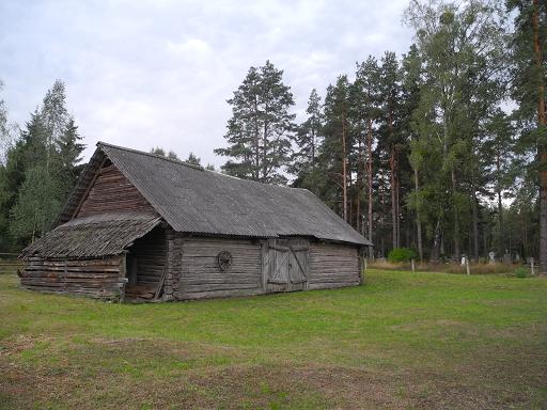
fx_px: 506
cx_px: 274
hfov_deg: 56.8
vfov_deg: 44.2
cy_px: 205
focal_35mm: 32
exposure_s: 1/30
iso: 160
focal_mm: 6.8
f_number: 2.8
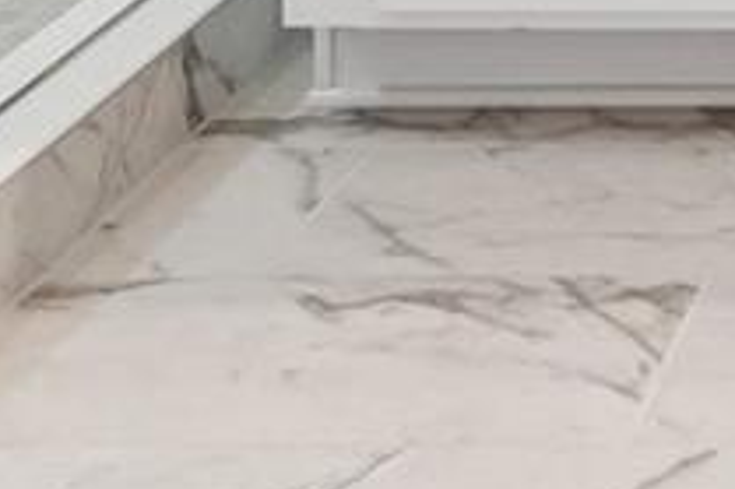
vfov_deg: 9.7
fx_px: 2346
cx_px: 999
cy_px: -879
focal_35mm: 115
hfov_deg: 16.6
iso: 100
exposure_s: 1/15
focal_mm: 10
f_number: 7.1
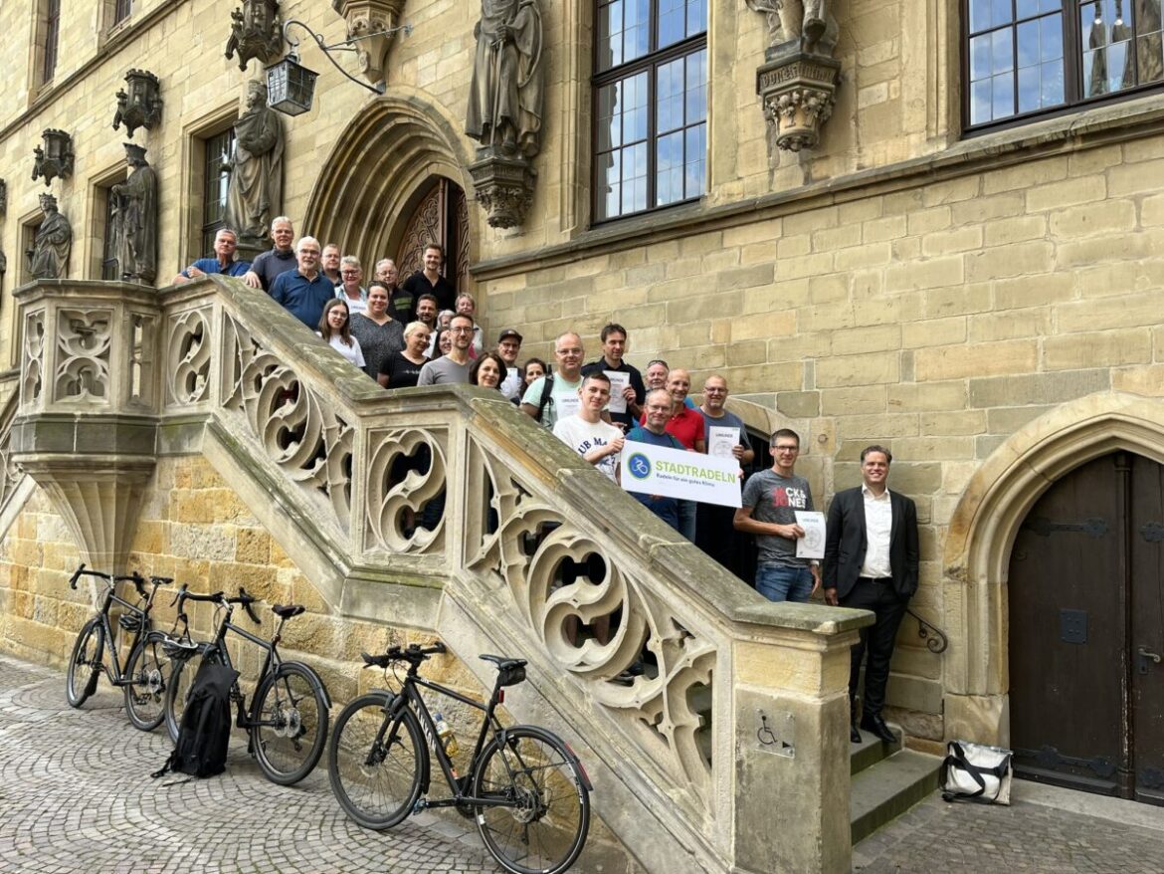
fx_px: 874
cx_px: 582
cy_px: 437
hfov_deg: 67.3
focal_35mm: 26
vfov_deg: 53.1
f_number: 1.6
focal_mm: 5.1
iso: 40
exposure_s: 1/291
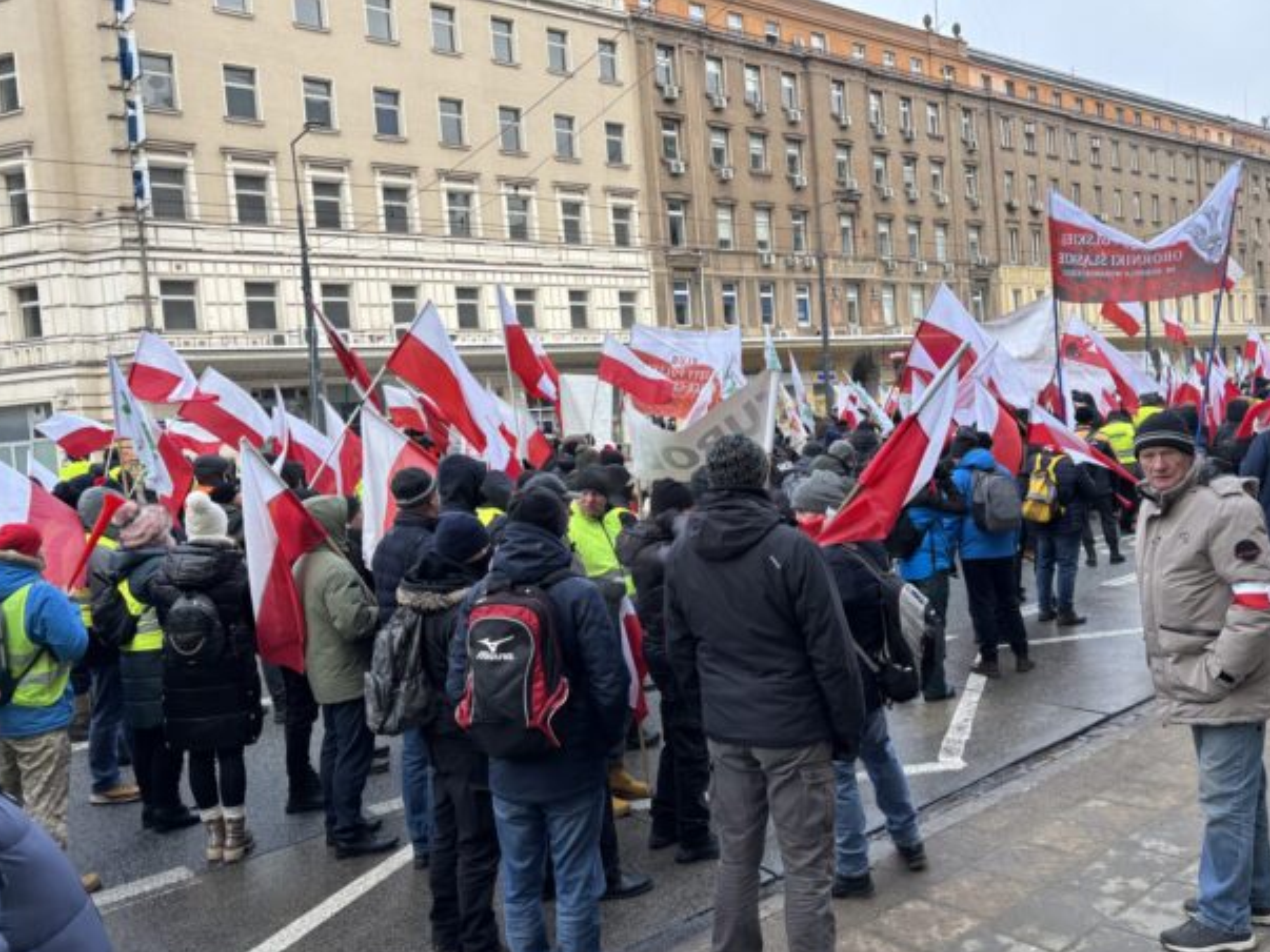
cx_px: 699
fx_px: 1100
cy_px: 447
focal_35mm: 30
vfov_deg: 46.8
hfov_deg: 59.8
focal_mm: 5.96
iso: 50
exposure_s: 1/433
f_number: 1.6
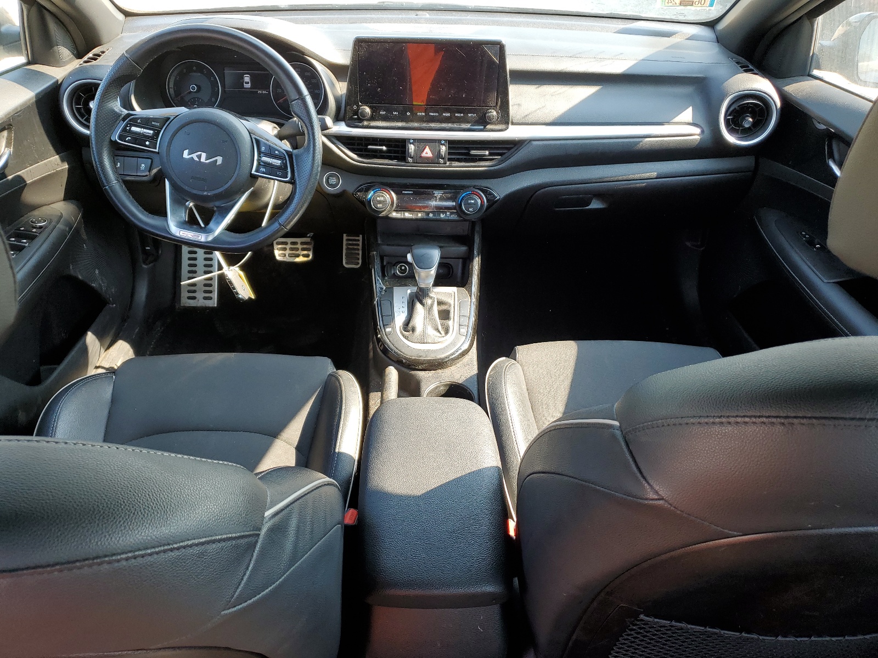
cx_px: 439
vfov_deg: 53.1
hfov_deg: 67.3
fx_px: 659
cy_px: 329
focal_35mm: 26
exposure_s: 1/167
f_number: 1.5
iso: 50
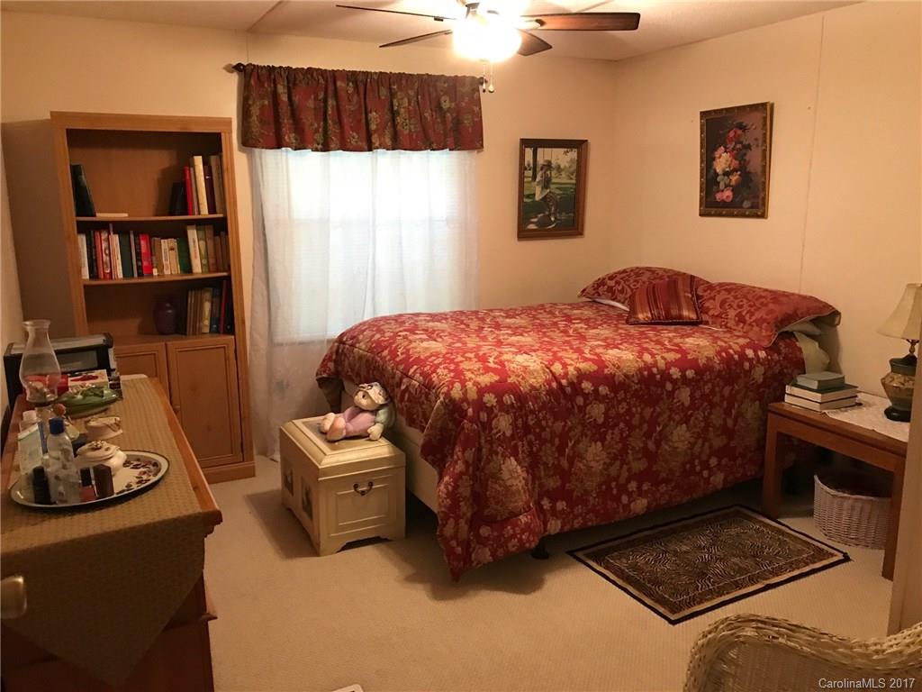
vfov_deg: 49.7
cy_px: 346
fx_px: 746
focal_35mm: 28
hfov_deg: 63.4
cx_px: 461
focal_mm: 3.99
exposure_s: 1/15
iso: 100
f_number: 1.8
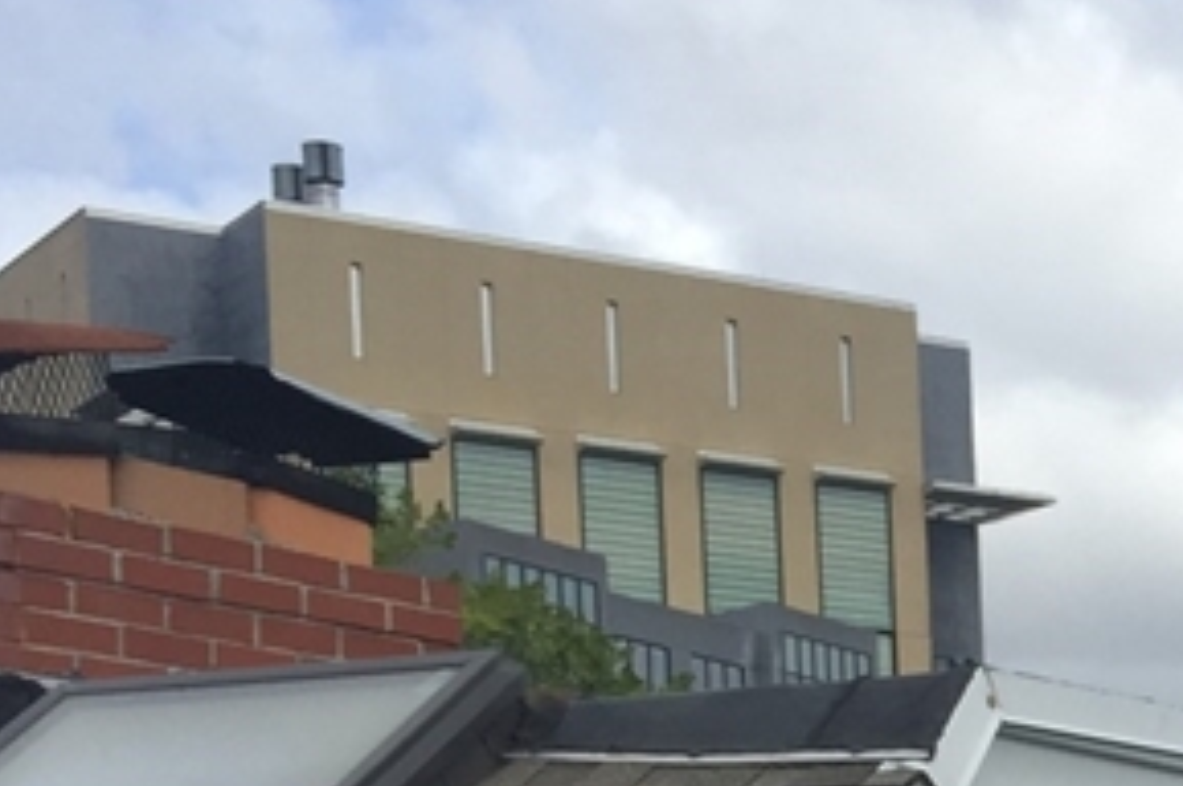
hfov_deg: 16.8
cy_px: 1306
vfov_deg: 12.0
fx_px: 3512
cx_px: 1924
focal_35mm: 107
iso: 32
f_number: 2.2
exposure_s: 1/1364
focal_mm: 4.15
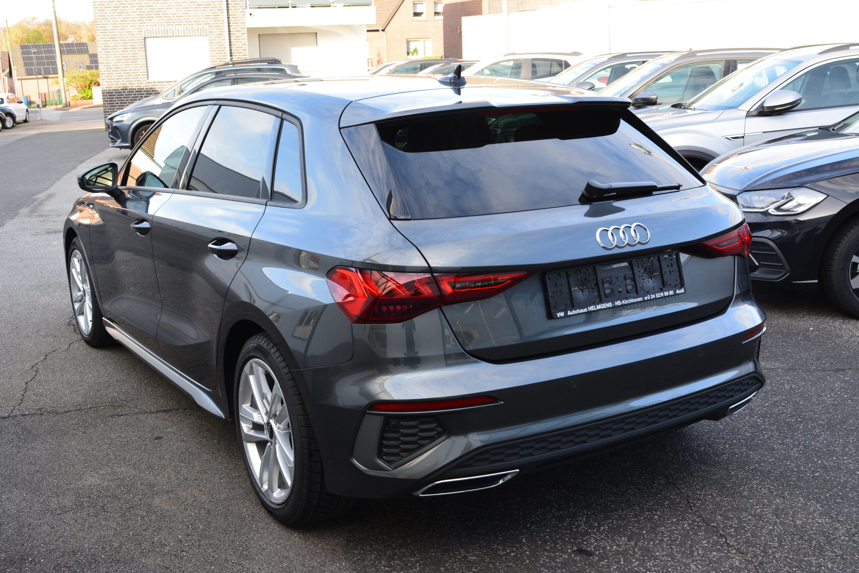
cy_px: 286
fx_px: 966
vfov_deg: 33.0
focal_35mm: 40
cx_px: 430
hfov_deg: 47.9
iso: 360
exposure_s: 1/60
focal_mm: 27
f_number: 10
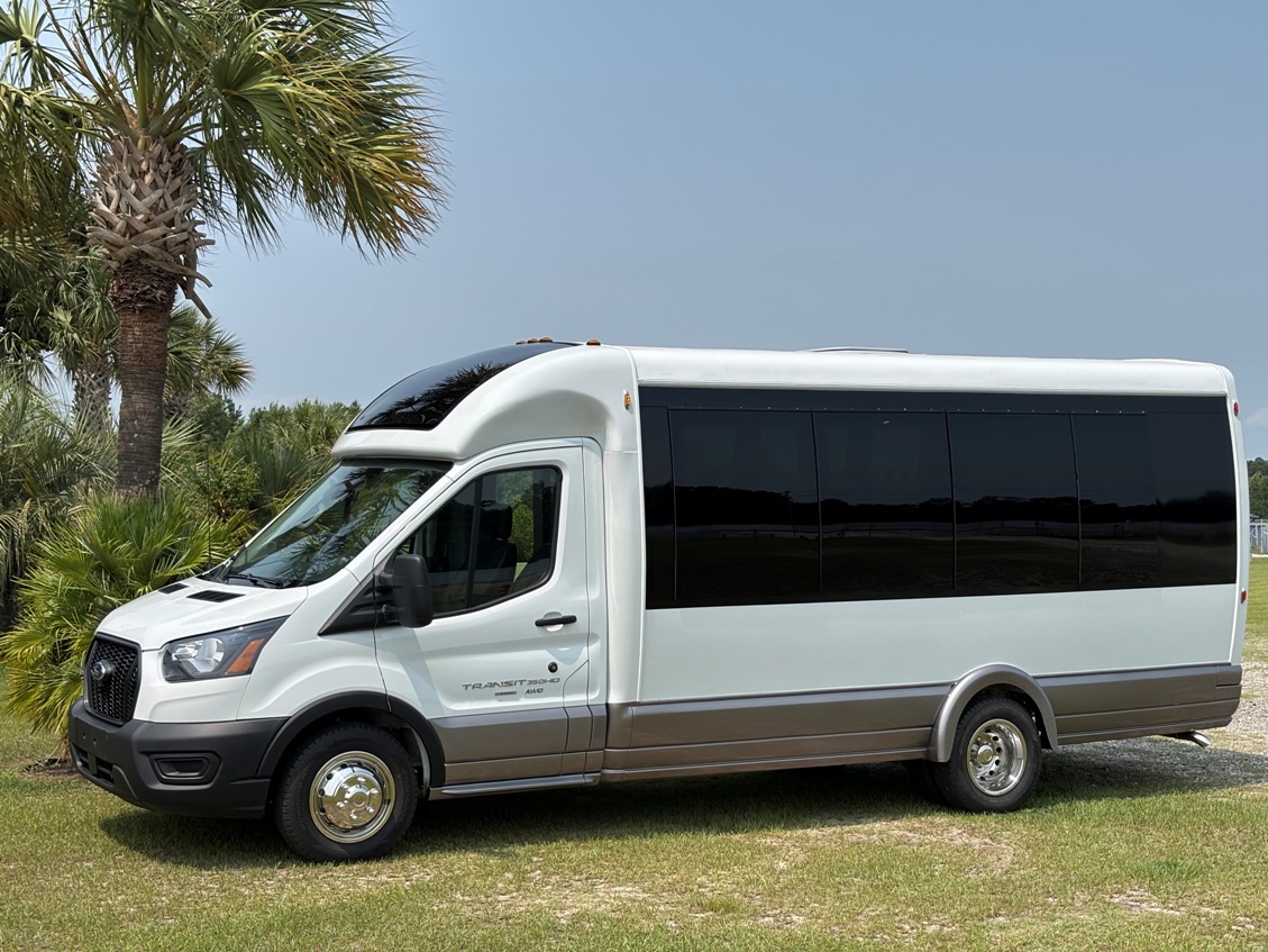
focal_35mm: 52
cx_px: 634
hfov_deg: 36.8
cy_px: 476
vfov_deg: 28.0
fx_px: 1905
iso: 40
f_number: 1.6
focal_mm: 5.96
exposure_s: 1/3937
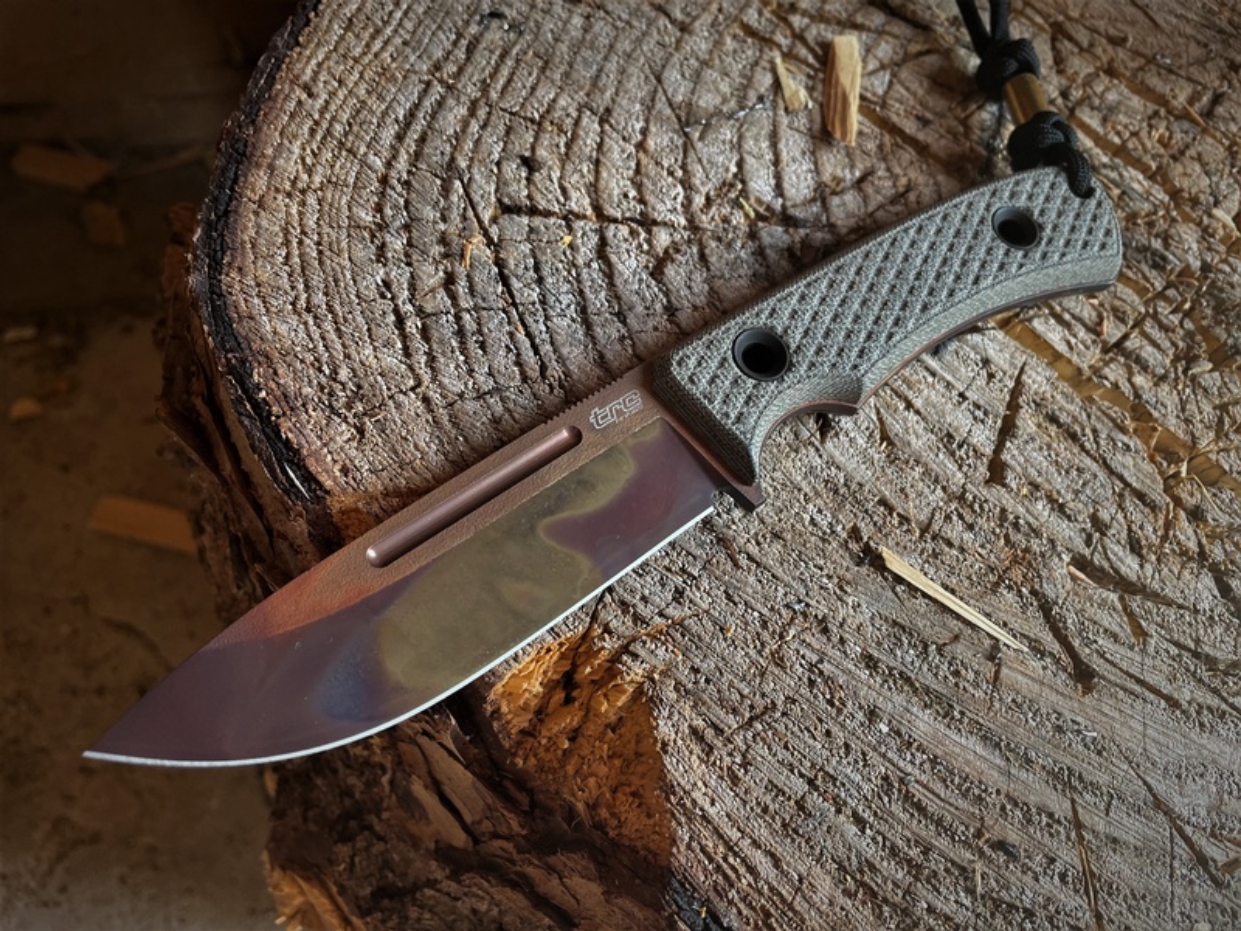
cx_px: 620
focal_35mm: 26
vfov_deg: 53.1
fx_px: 932
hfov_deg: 67.3
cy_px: 466
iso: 100
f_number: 1.6
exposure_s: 1/121
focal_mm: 4.2
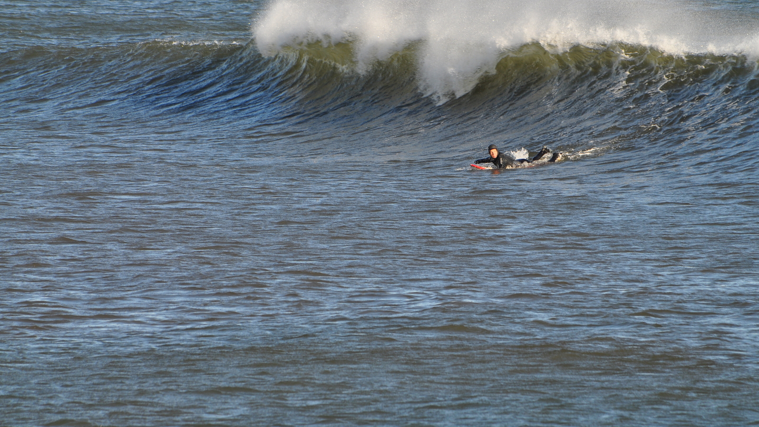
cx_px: 380
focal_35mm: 472
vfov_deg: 2.6
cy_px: 199
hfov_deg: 4.6
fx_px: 9500
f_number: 10
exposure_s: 1/250
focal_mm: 300
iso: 200
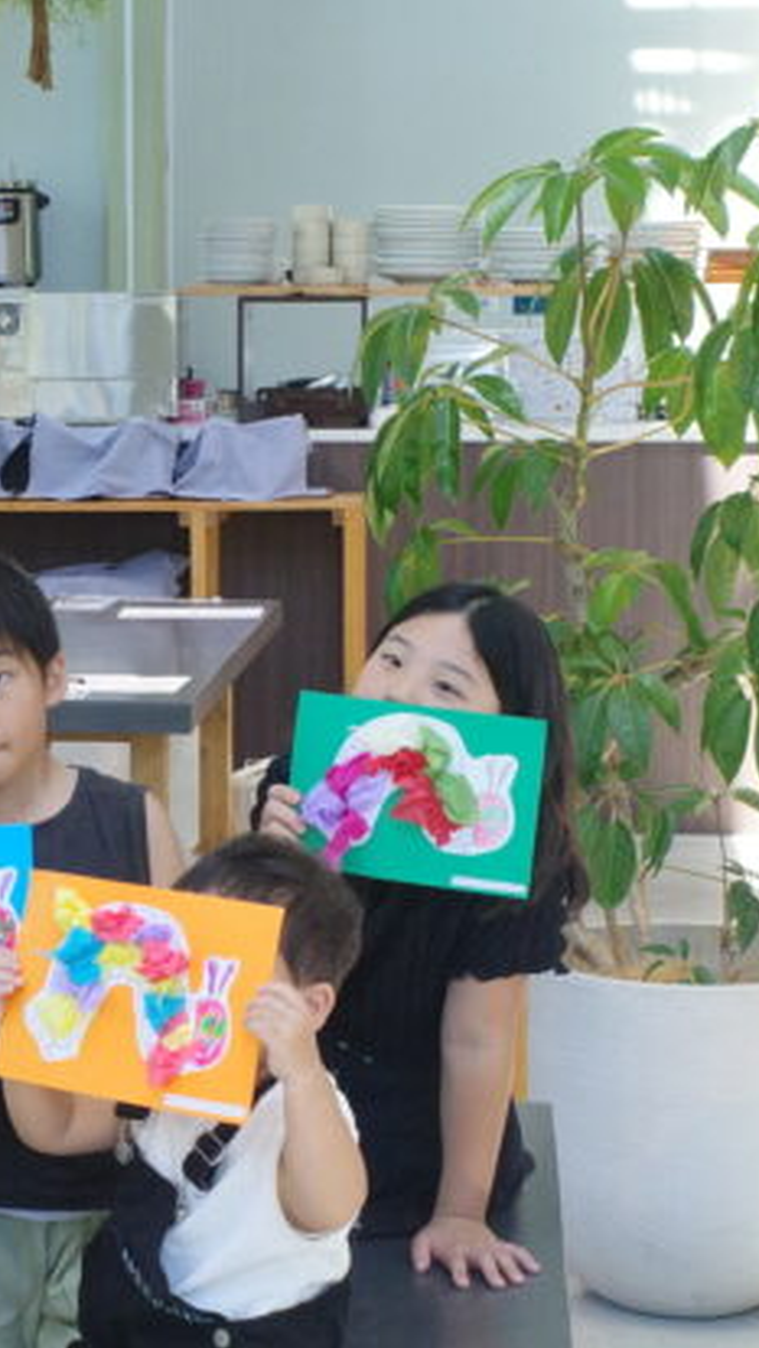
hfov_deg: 13.1
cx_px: -13
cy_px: 778
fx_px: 3255
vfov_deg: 23.4
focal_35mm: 91
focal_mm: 18.3
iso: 1000
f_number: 4.5
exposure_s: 1/250
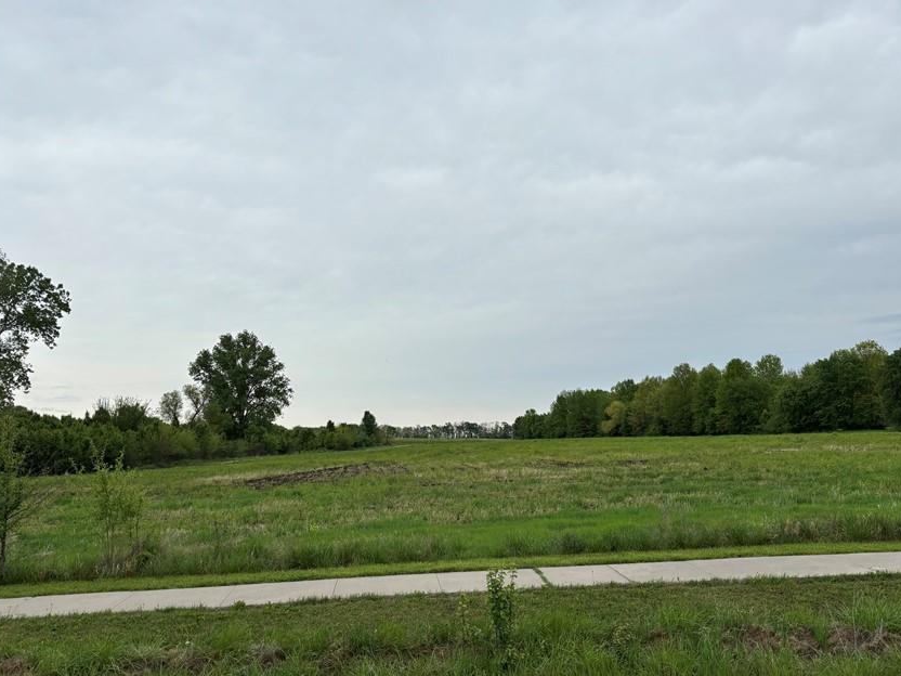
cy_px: 347
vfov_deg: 44.2
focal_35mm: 32
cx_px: 420
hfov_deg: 56.8
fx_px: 833
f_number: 1.6
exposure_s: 1/2342
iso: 50
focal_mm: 5.96
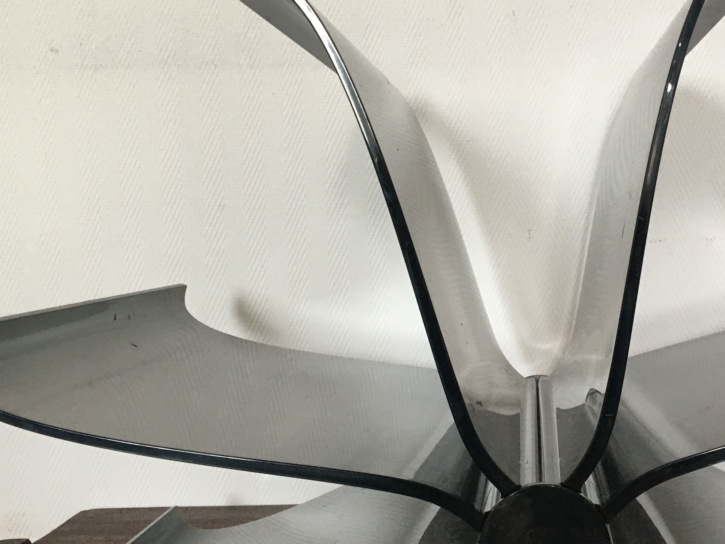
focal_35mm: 53
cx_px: 522
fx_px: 1110
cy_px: 288
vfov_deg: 27.5
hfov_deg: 35.5
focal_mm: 4.15
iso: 64
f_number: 2.2
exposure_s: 1/33
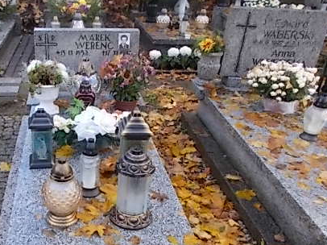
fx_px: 387
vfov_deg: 34.8
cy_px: 164
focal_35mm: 41
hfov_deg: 44.6
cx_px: 91
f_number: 3.2
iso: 80
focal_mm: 4.6
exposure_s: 1/80
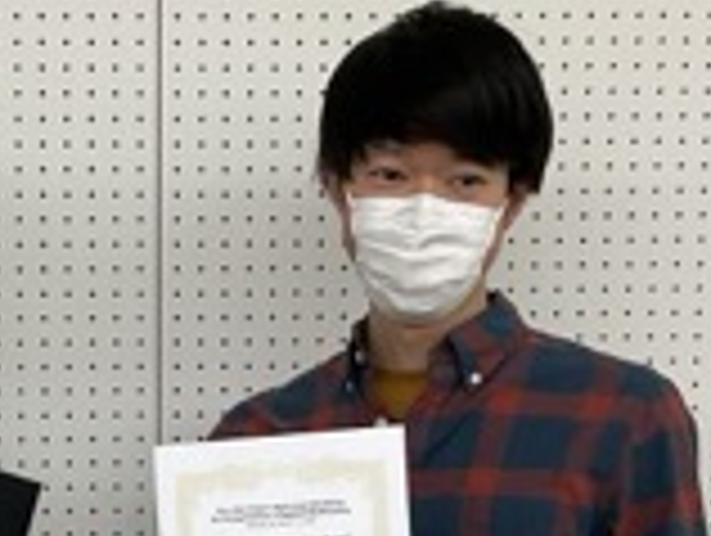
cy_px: 653
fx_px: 2263
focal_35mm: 110
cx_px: 86
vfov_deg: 13.1
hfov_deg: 17.6
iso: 50
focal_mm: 3
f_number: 1.8
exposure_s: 1/120
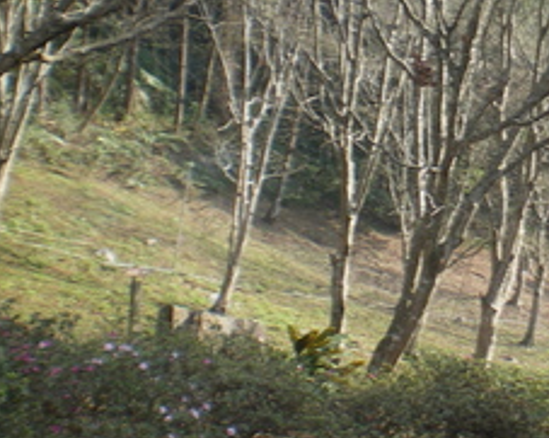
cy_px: 94
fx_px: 1509
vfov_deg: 16.4
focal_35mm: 93
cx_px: 619
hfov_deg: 19.6
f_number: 4.6
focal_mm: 6.3
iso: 50
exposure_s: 1/100
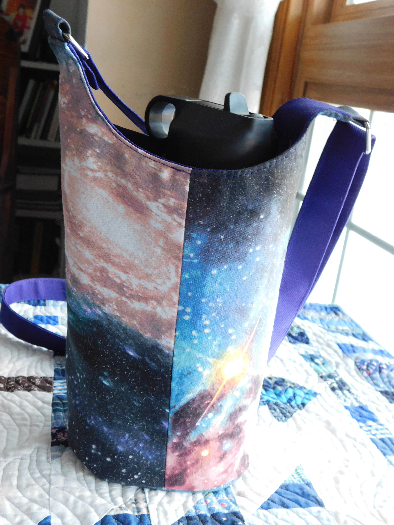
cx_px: 197
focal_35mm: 40
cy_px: 262
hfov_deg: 36.0
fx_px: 607
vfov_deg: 46.8
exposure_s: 1/13
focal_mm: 7.1
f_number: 3.6
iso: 400
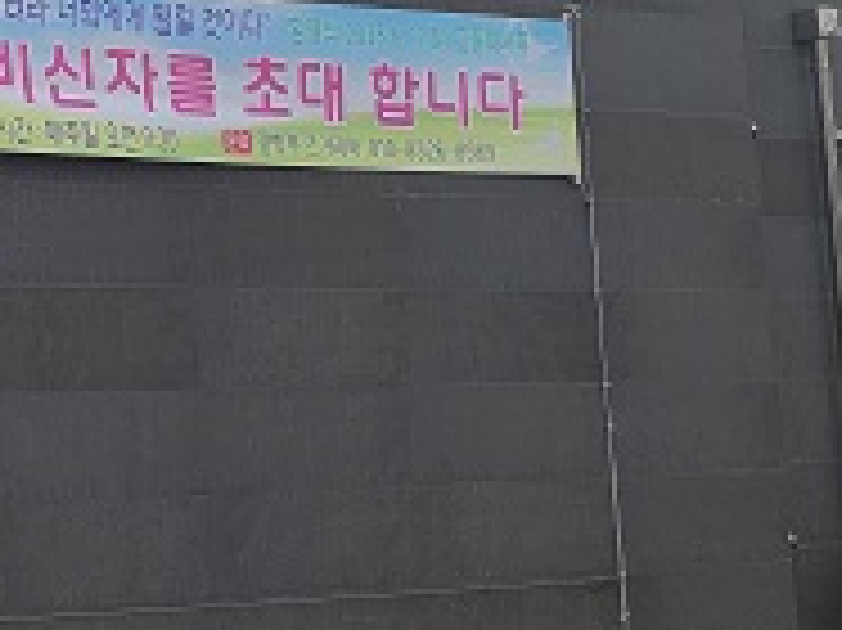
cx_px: -279
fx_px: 2261
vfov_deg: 15.6
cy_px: 7
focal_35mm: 93
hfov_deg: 19.3
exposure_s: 1/1554
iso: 40
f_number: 1.8
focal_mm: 5.4
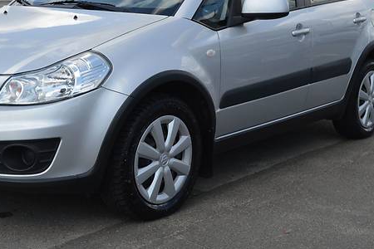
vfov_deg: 21.1
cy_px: 74
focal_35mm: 64
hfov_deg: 31.2
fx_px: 665
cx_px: 127
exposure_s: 1/200
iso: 100
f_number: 7.1
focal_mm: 24
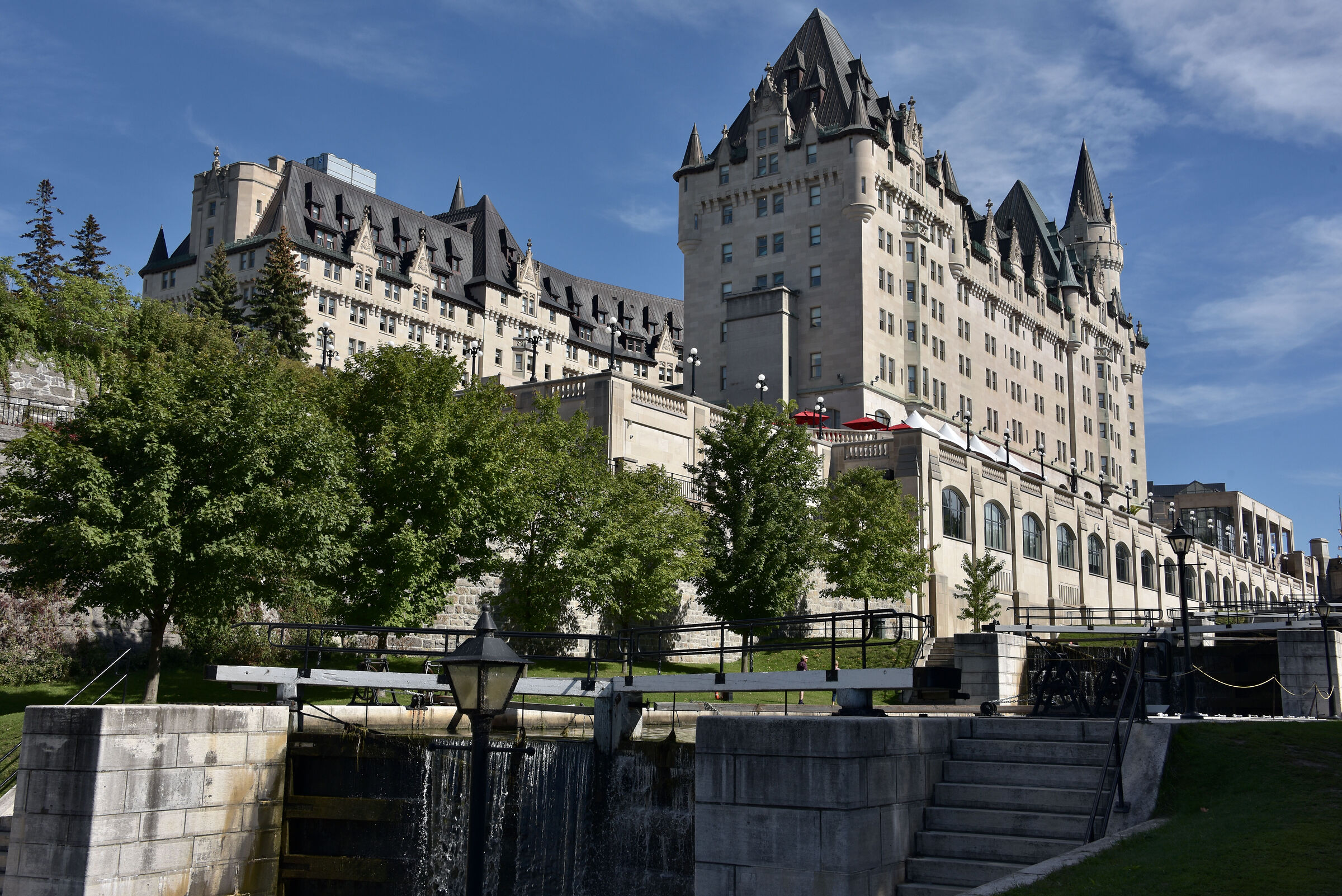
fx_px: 1417
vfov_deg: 35.1
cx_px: 671
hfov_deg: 50.7
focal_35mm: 38
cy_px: 448
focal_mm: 38
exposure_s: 1/400
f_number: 10
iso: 200
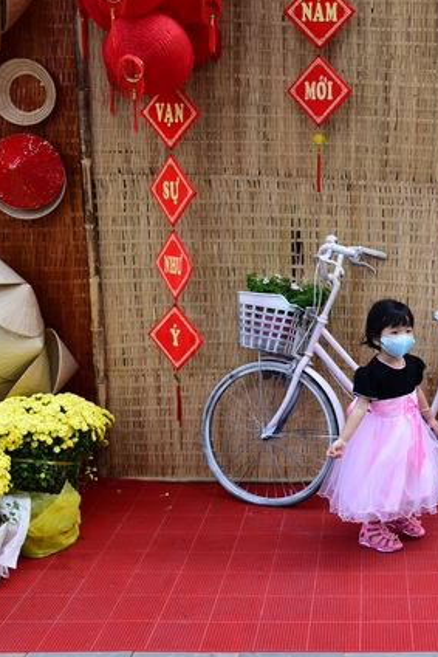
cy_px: 330
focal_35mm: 46
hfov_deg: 28.2
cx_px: 390
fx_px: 839
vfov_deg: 42.7
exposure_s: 1/100
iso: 160
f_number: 5
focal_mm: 30
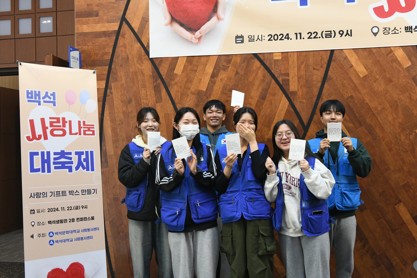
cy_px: 139
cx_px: 208
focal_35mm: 44
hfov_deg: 44.5
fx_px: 510
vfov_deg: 30.5
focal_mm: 44
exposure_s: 1/160
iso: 7200
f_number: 8
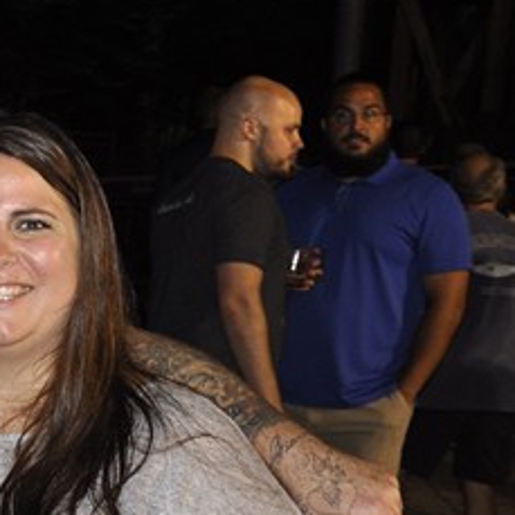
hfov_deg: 14.4
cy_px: 389
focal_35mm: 100
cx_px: -519
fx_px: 1683
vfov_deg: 17.3
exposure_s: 1/60
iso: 400
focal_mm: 18
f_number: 3.5
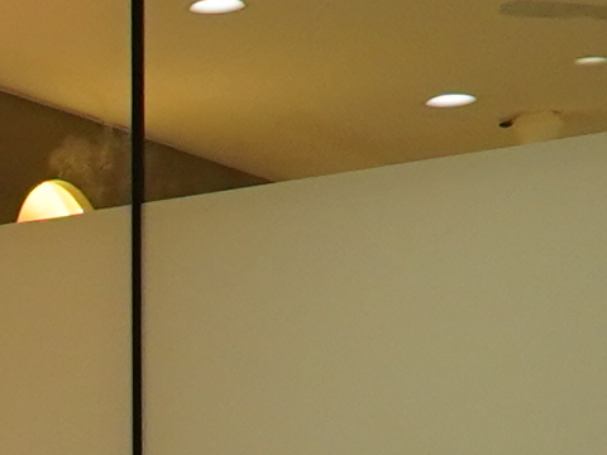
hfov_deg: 8.2
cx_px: -1055
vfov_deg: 6.5
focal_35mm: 213
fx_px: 3735
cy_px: 1203
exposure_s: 1/200
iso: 800
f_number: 5.6
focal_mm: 18
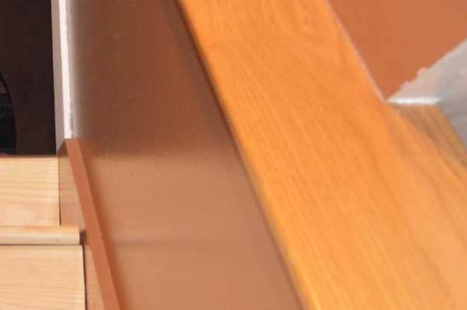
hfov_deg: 14.5
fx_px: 1749
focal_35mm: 135
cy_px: -100
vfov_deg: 9.9
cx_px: -150
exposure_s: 1/60
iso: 720
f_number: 3.5
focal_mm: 18
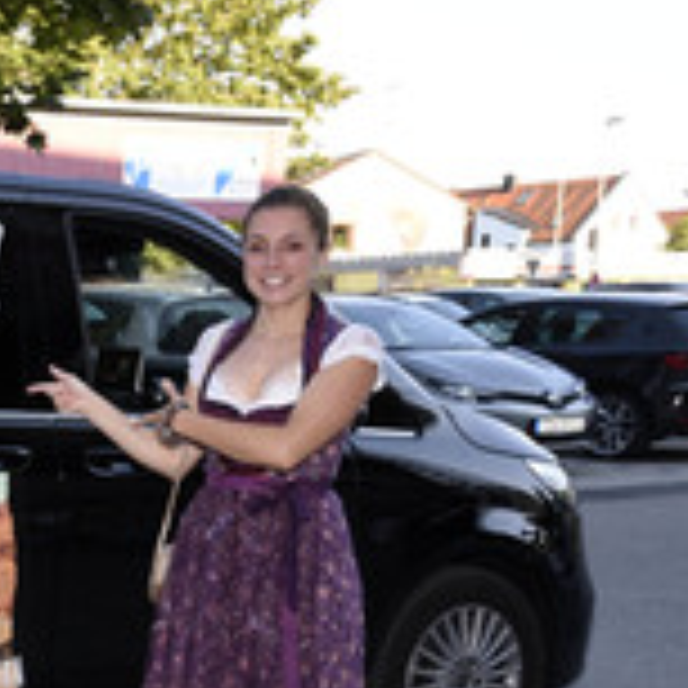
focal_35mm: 80
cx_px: -299
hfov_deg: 19.3
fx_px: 1799
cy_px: 652
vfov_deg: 21.1
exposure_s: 1/160
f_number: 8
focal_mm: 32
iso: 500
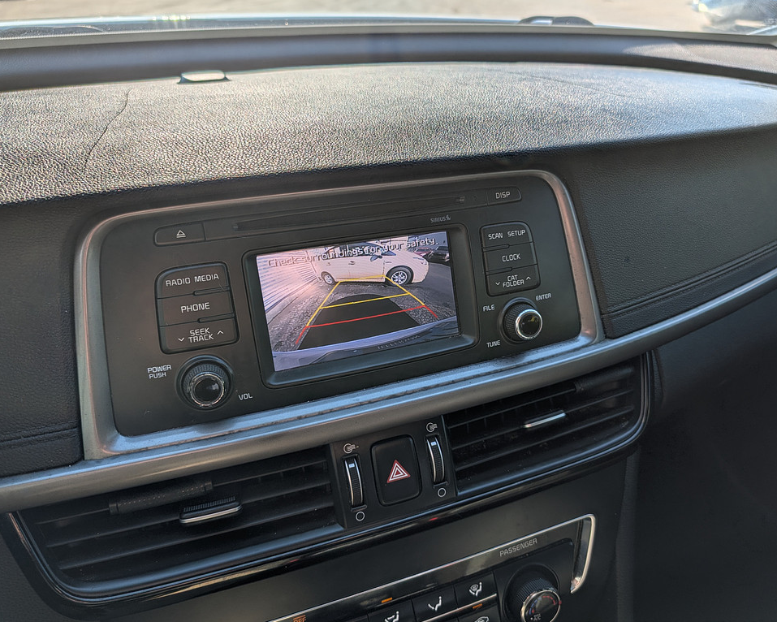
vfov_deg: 56.8
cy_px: 311
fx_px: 575
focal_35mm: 25
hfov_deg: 68.1
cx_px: 404
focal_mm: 6.9
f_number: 1.68
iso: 15
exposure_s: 1/5263
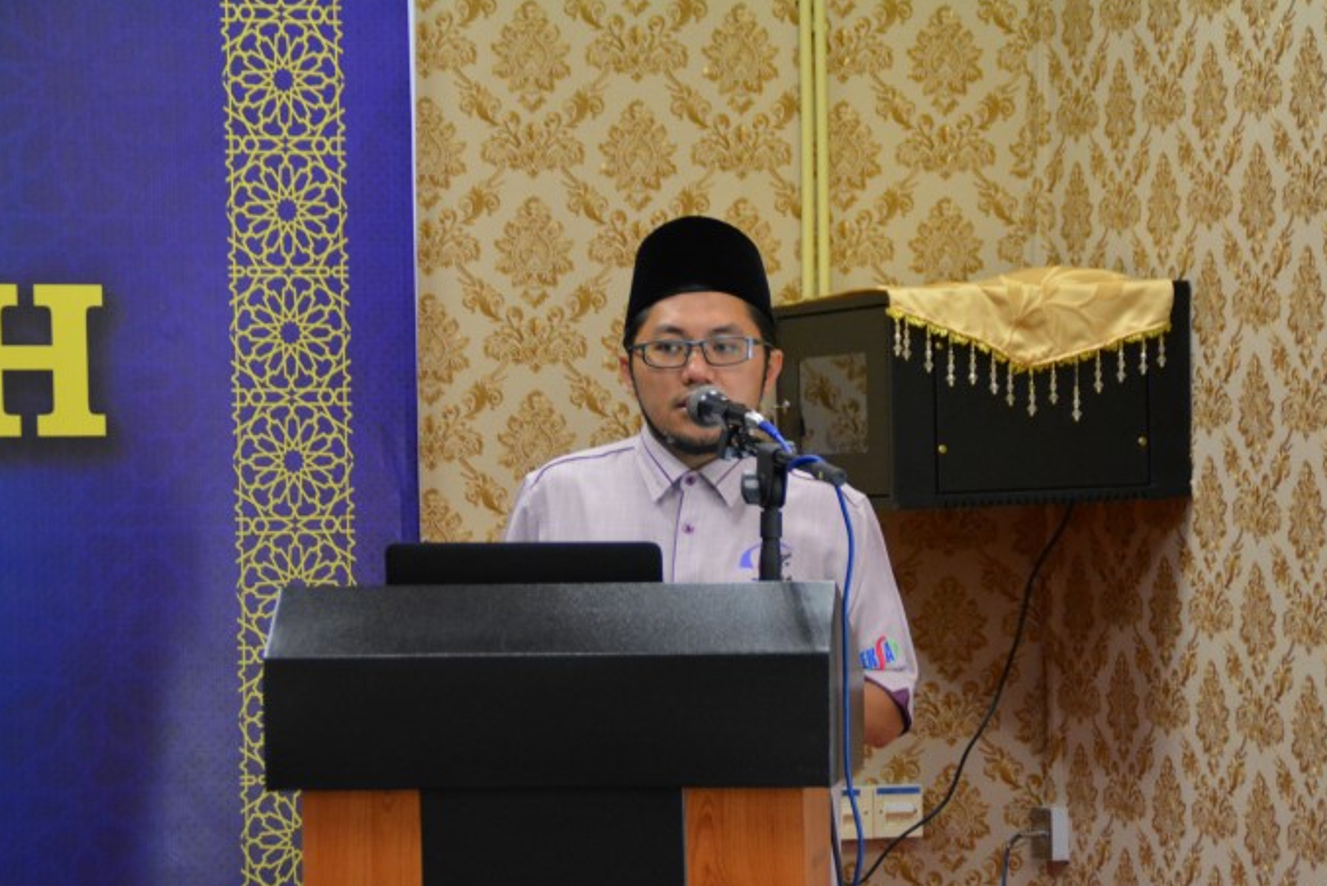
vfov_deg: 10.0
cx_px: 679
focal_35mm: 137
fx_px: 5052
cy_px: 457
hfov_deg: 15.0
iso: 3200
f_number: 5.6
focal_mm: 86
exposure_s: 1/80
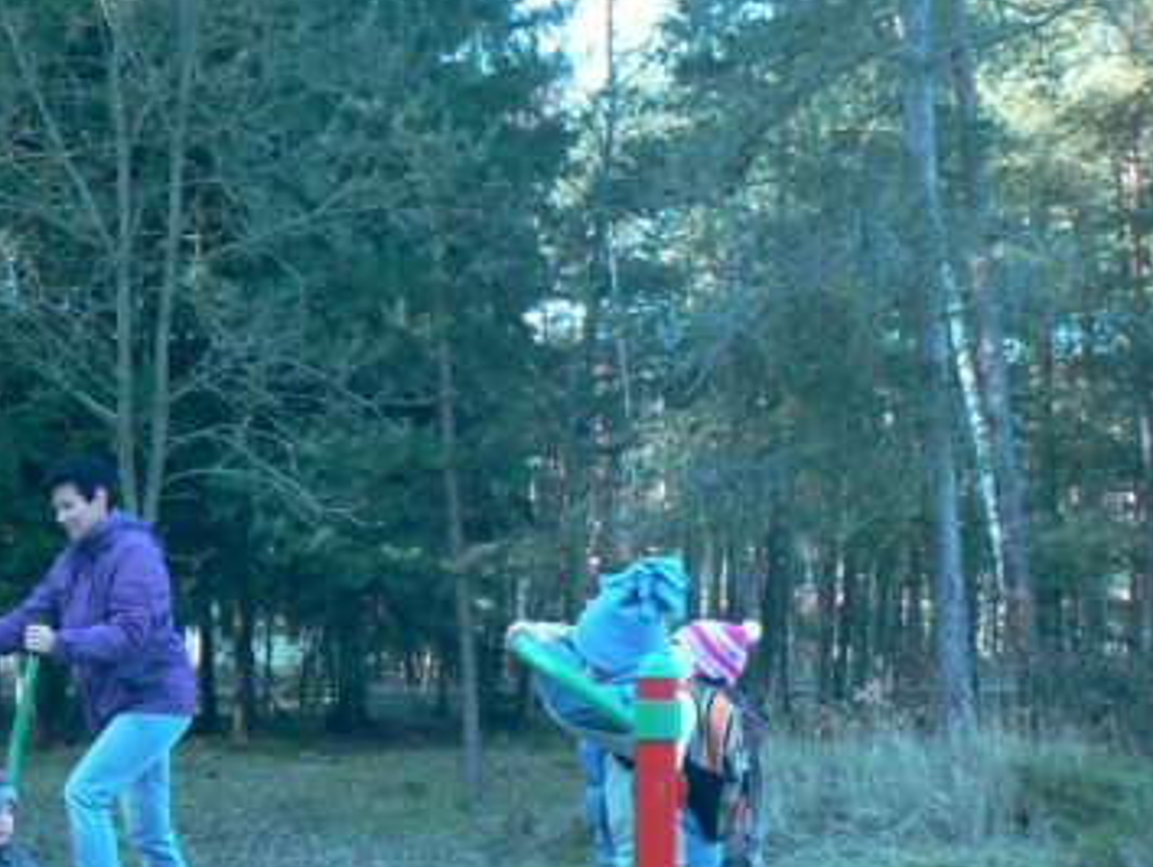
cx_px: 248
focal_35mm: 78
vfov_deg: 18.6
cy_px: 782
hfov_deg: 24.6
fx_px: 2600
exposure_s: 1/50
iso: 80
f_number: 3.2
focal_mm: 6
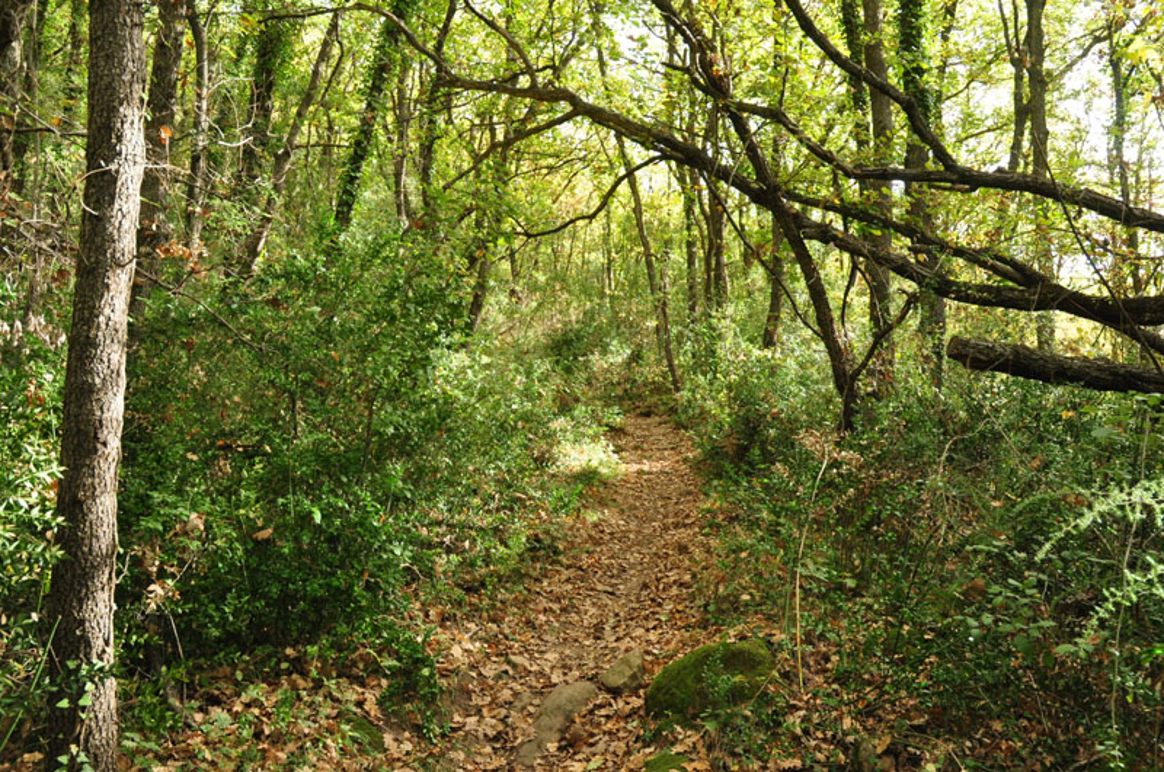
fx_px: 872
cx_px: 582
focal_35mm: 27
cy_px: 386
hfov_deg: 67.5
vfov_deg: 47.8
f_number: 7.1
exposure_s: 1/80
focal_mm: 18
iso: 800
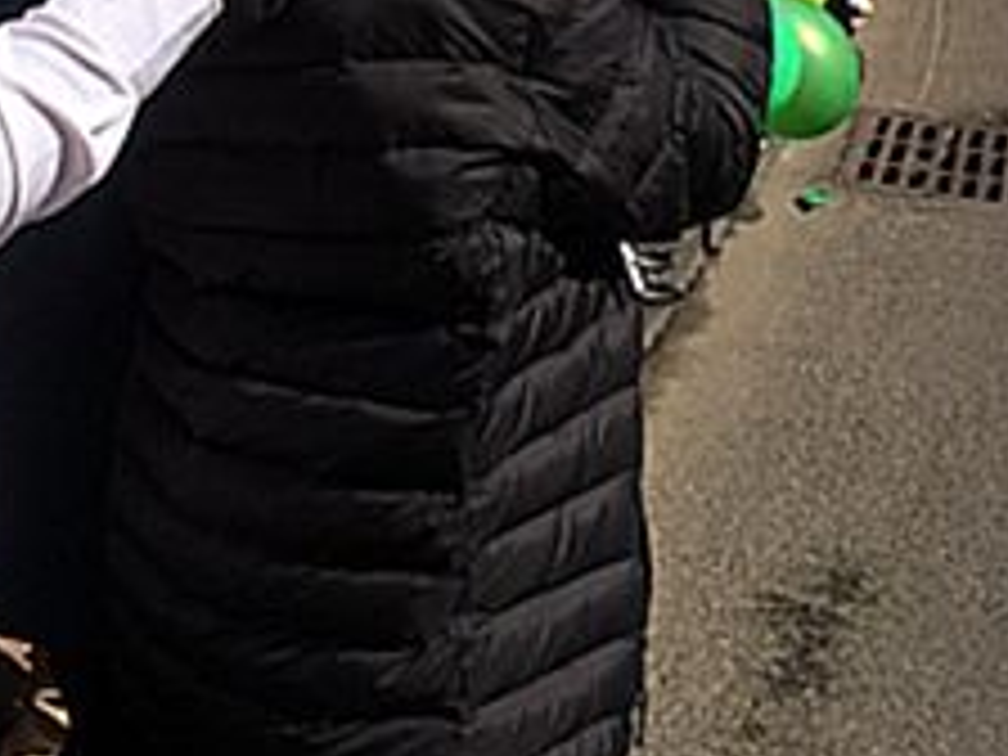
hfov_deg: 23.3
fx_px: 2417
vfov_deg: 16.8
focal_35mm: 83
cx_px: 230
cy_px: -230
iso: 32
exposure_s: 1/3425
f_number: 2.2
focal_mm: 4.15
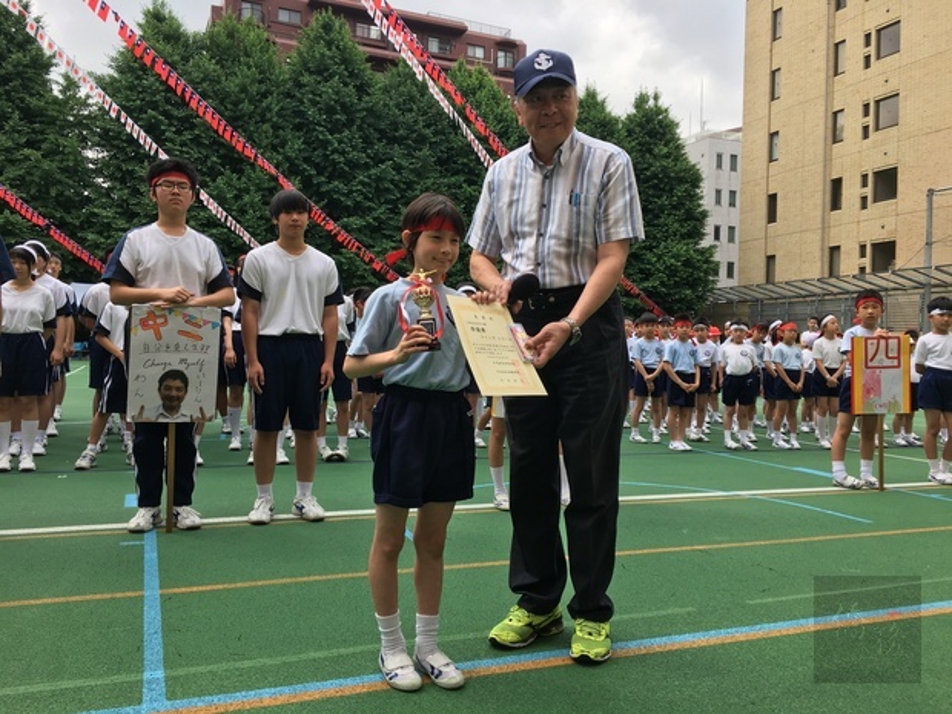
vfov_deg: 48.2
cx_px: 476
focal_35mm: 29
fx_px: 798
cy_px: 357
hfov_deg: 61.7
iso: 25
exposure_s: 1/587
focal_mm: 4.15
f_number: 2.2
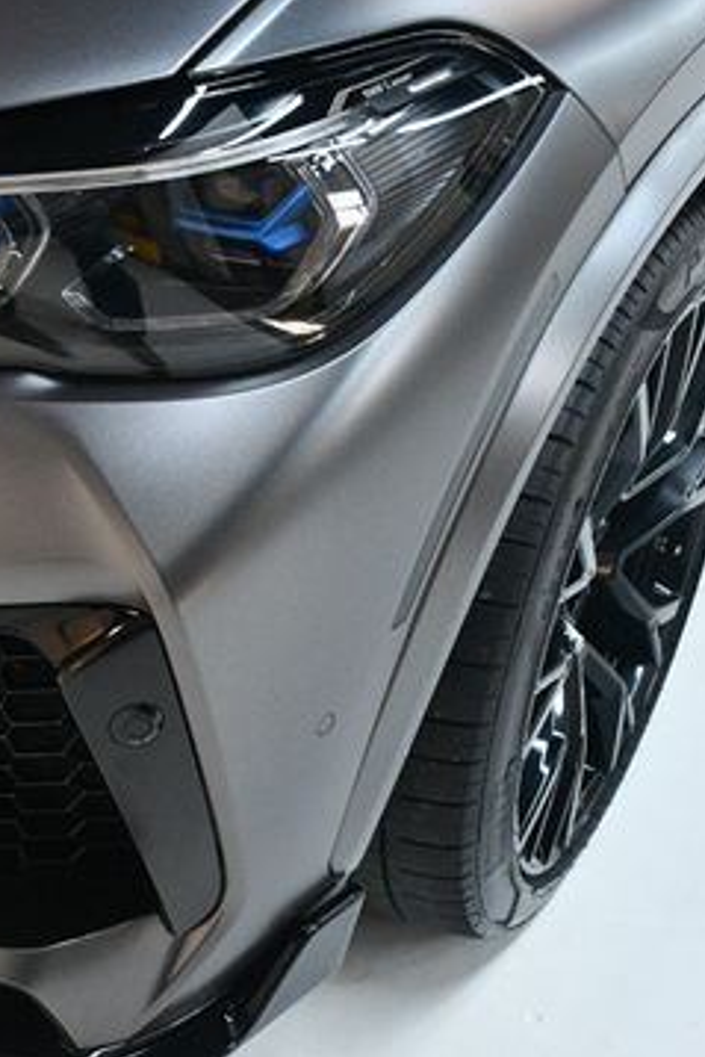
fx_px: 1731
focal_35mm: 59
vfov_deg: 33.9
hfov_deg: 22.2
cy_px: 564
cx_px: 15
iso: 2000
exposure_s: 1/125
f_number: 3.5
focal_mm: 22
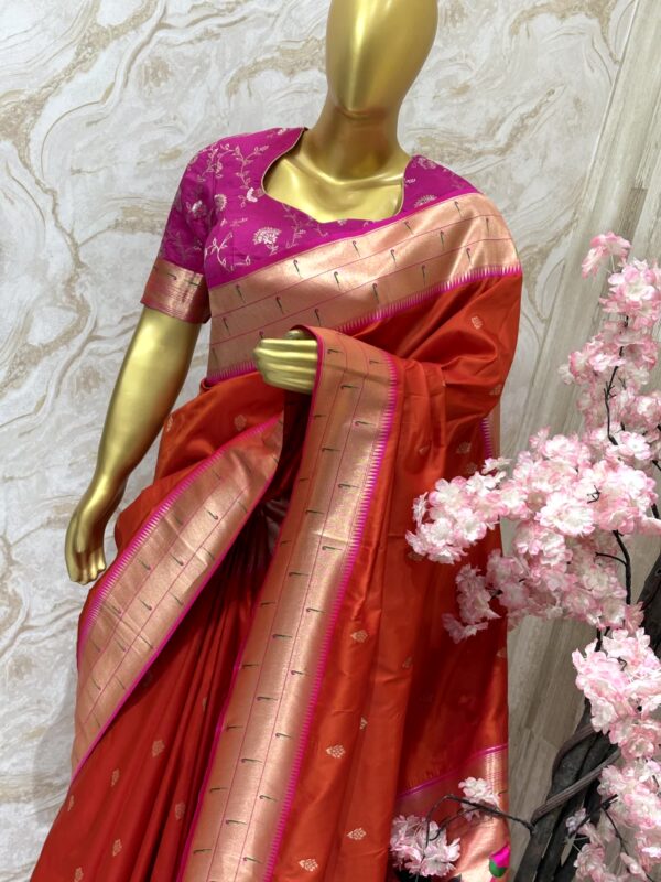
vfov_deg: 36.8
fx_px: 1324
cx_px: 330
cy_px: 441
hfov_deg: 28.0
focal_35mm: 52
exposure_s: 1/50
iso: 40
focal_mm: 5.96
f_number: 1.6
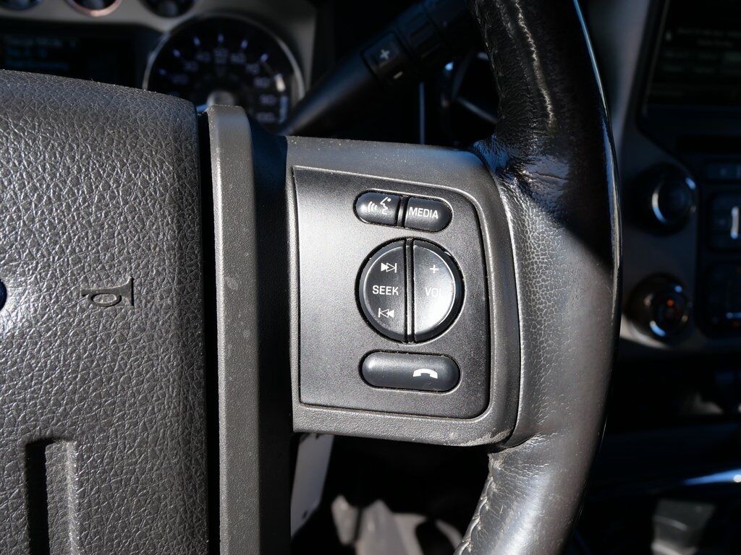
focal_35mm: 32
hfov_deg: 56.8
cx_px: 370
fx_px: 685
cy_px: 278
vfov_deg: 44.2
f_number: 5.6
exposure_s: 1/250
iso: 200
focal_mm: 16
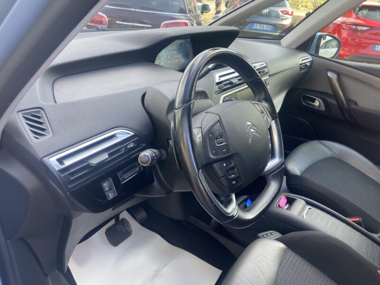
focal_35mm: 26
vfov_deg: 53.1
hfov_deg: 67.3
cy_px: 142
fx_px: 285
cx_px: 190
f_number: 1.8
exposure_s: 1/121
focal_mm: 4.25
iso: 50
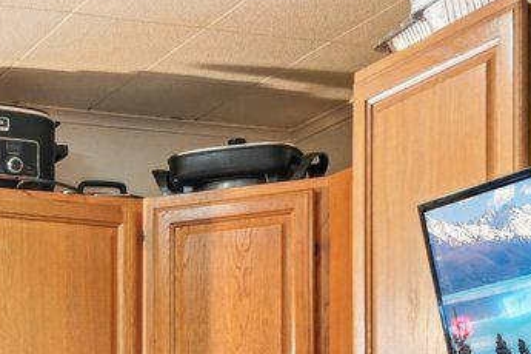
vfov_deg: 13.4
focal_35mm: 95
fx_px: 1401
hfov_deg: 20.0
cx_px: -123
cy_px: 570
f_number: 8
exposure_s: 1/4
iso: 400
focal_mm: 16
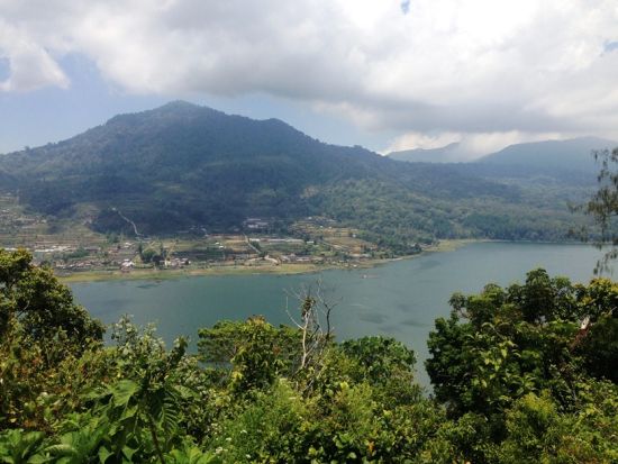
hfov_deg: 55.3
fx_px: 589
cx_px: 309
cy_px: 232
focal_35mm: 33
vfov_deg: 43.0
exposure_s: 1/1869
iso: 50
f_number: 2.4
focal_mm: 4.13
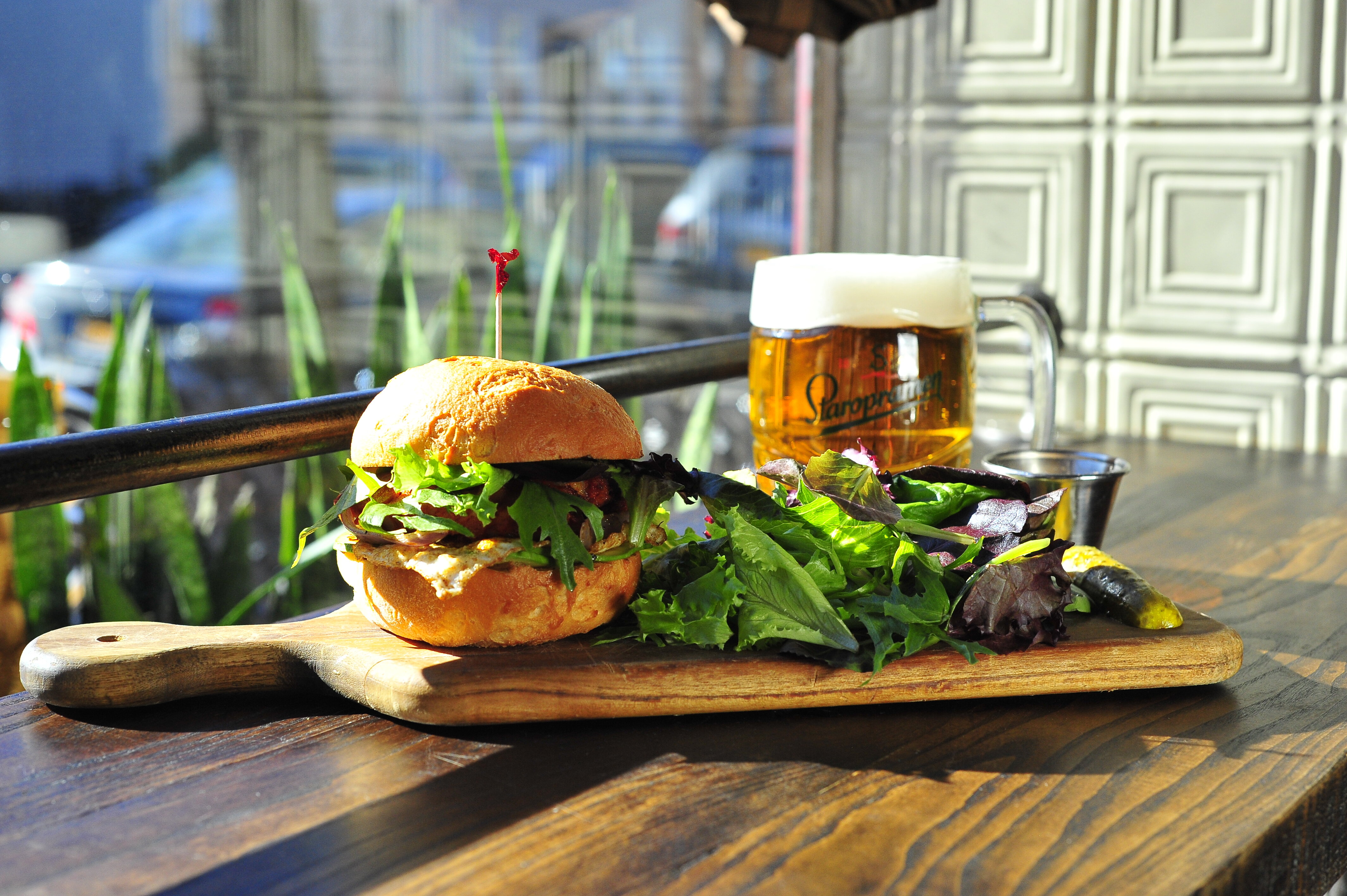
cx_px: 674
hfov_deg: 39.6
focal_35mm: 50
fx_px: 1870
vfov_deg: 27.0
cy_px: 448
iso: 1600
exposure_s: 1/1600
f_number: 5.6
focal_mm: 50
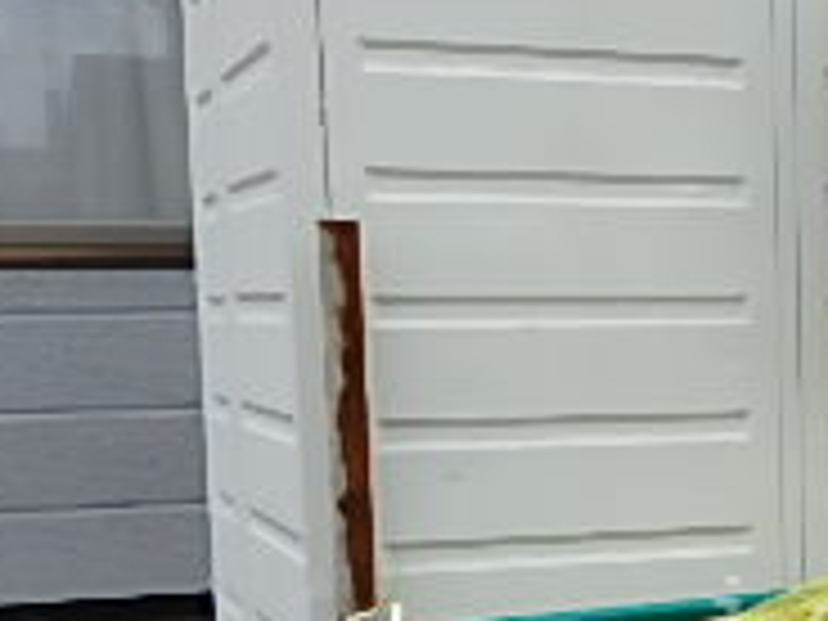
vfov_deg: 16.6
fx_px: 2081
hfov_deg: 20.9
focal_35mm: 87
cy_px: 630
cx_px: 1012
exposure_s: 1/640
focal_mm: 4.5
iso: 125
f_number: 3
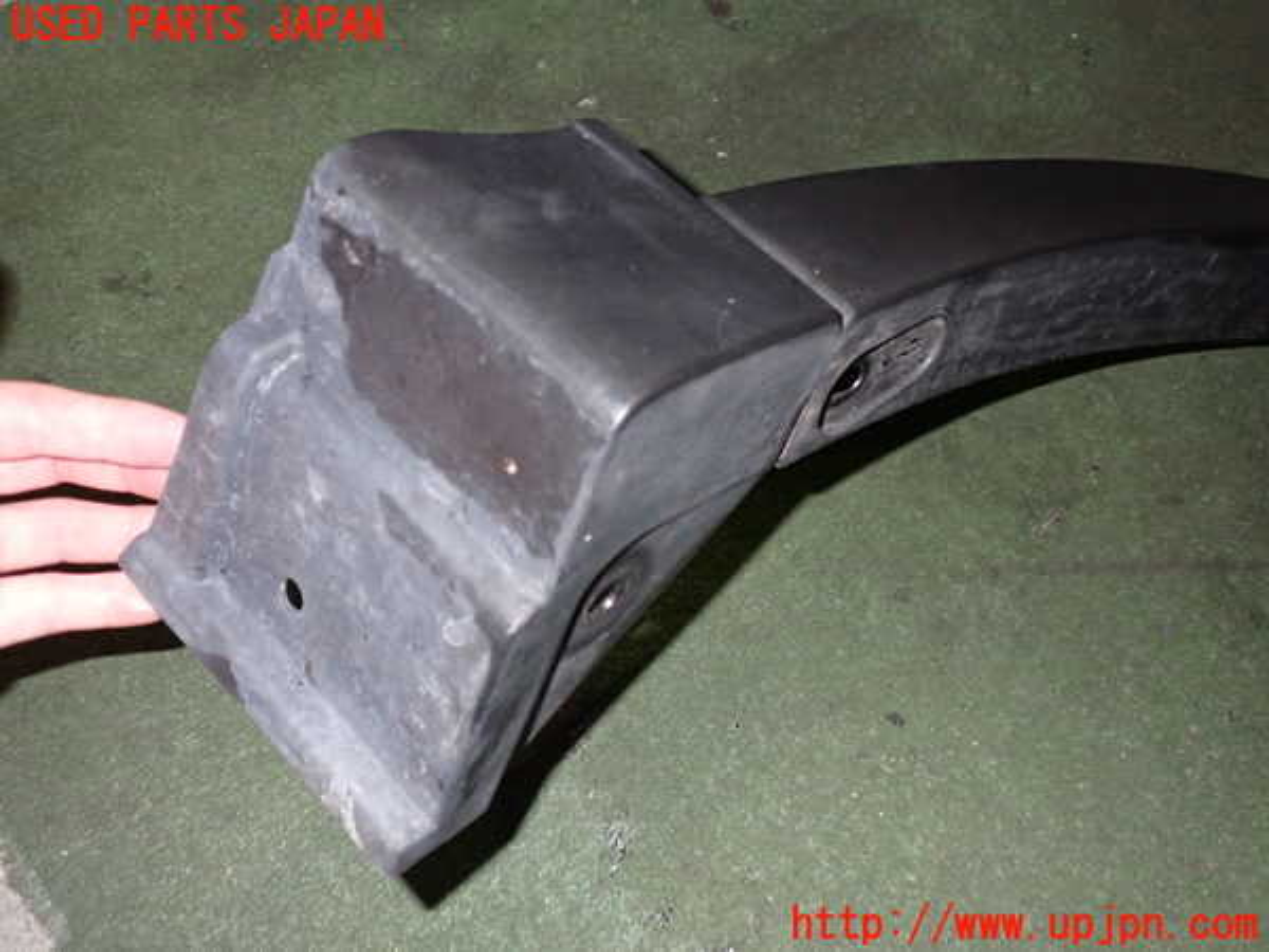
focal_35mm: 30
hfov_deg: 60.0
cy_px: 476
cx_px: 634
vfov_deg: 46.8
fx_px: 1100
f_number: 6.3
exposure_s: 1/30
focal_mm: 5.4
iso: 800
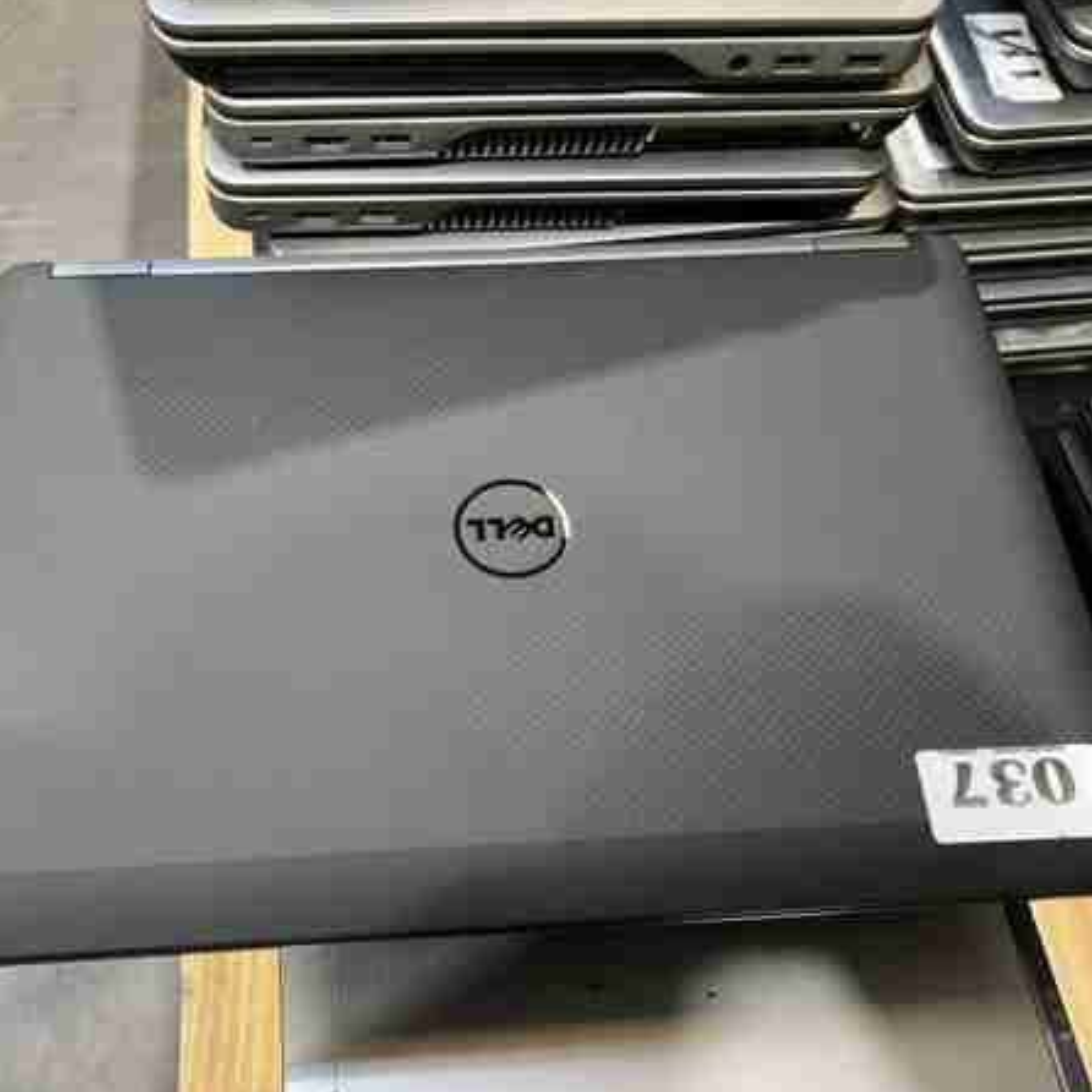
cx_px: 487
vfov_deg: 49.7
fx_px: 1178
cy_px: 573
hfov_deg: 49.7
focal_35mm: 33
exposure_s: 1/60
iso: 125
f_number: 1.5
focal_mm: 5.7
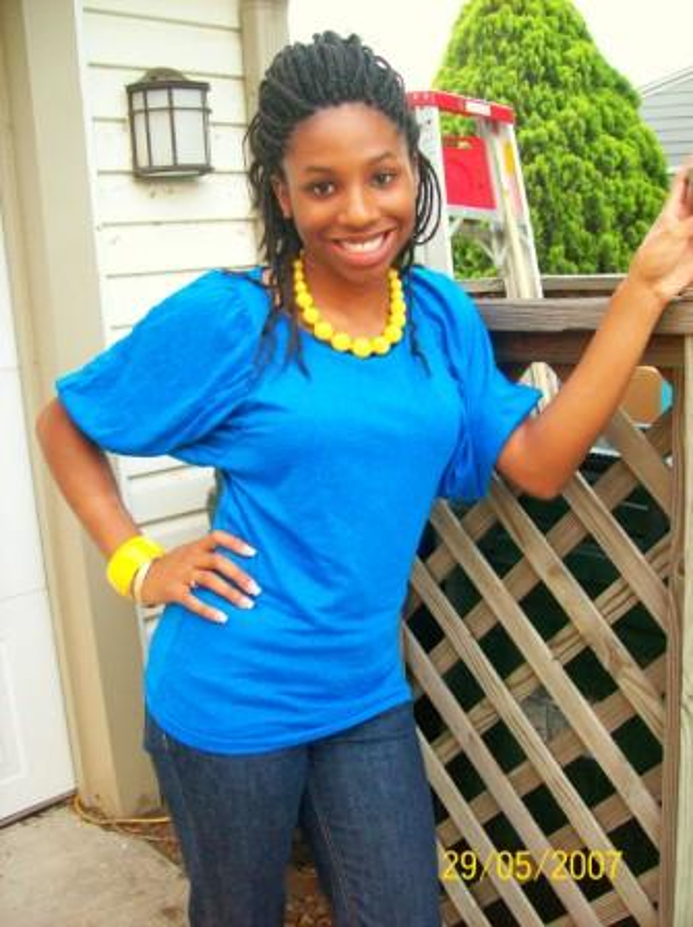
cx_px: 346
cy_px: 464
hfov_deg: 39.6
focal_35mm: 36
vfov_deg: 51.4
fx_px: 963
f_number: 2.7
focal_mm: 6
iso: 160
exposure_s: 1/18.1
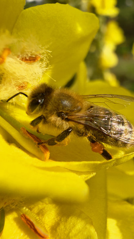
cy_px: 121
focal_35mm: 27
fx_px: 171
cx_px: 91
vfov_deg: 69.9
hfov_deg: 42.2
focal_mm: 2.22
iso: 20
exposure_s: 1/1217
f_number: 2.2
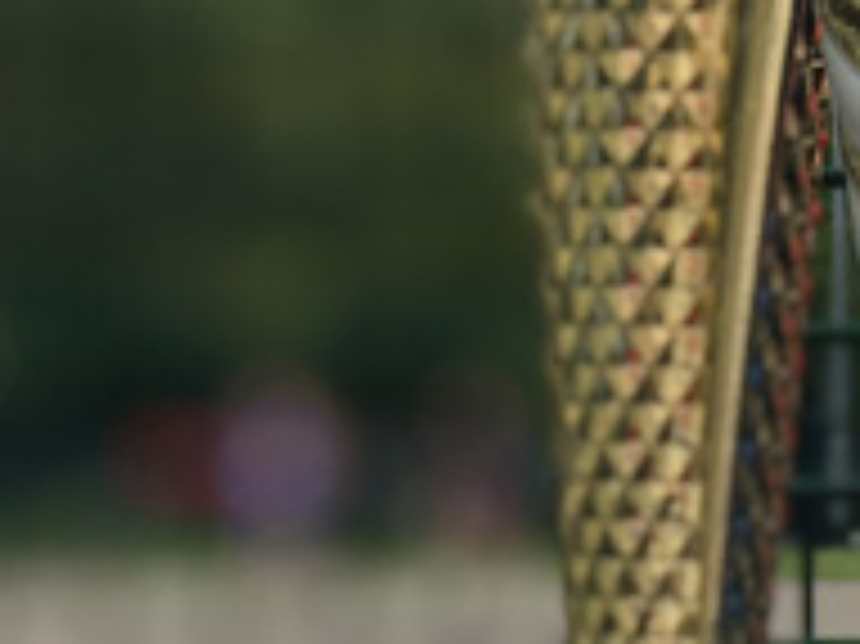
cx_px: 1202
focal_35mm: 319
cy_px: 1232
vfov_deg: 4.6
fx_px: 7920
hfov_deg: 6.2
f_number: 2.8
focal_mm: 6.6
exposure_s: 1/1064
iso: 20
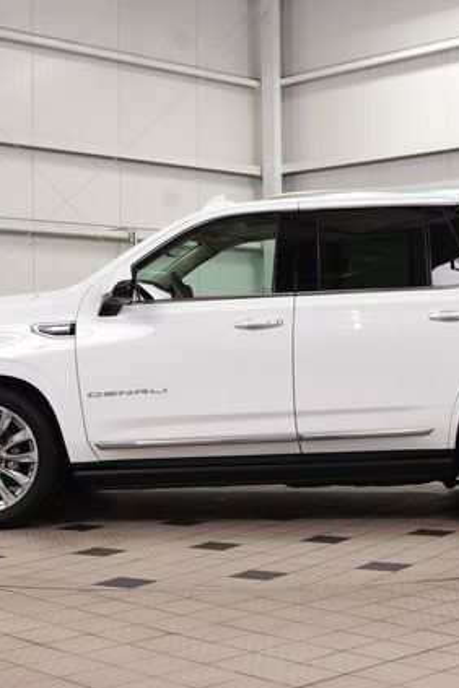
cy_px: 346
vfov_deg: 30.6
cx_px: 299
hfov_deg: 20.6
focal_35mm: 66
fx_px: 1257
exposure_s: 1/60
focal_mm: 29
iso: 1000
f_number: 8
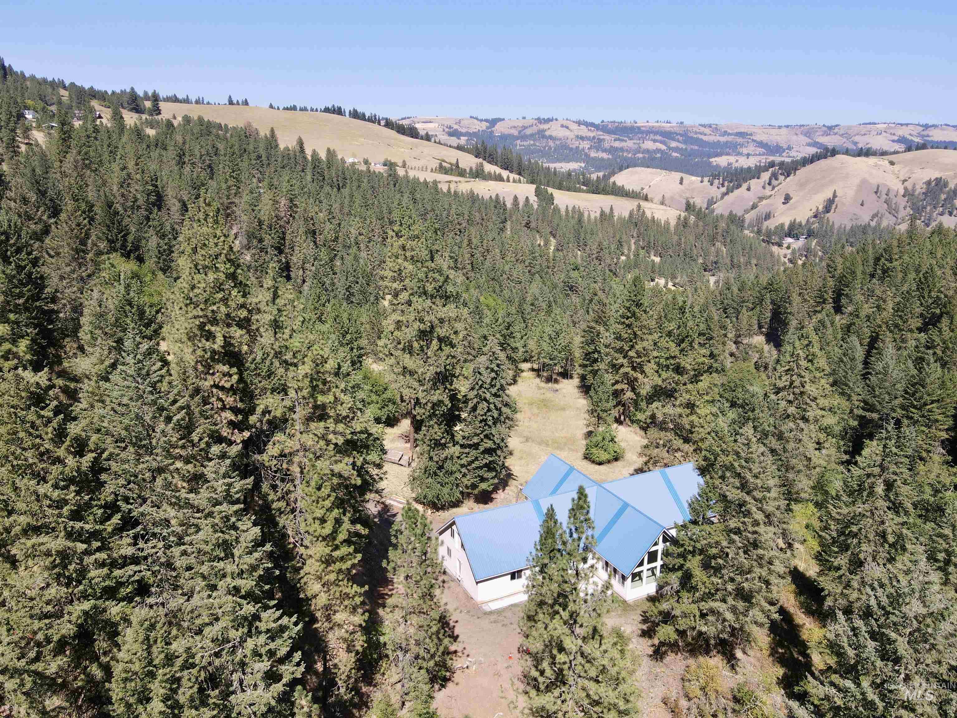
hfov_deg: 71.6
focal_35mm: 24
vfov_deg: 56.8
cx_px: 478
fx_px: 664
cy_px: 359
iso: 100
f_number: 2.8
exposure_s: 1/500
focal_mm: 4.5
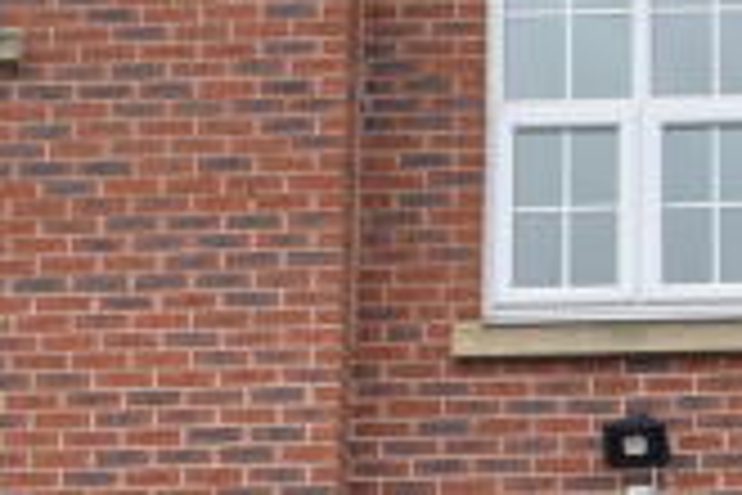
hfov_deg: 12.0
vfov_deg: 8.1
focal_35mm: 168
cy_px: 664
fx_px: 3462
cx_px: 899
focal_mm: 18
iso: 400
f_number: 7.1
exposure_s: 1/200
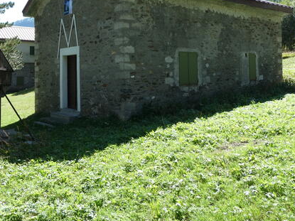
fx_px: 315
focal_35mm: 37
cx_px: 119
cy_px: 63
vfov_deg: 37.9
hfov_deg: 49.9
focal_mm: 4.3
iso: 80
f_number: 3.5
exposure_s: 1/250
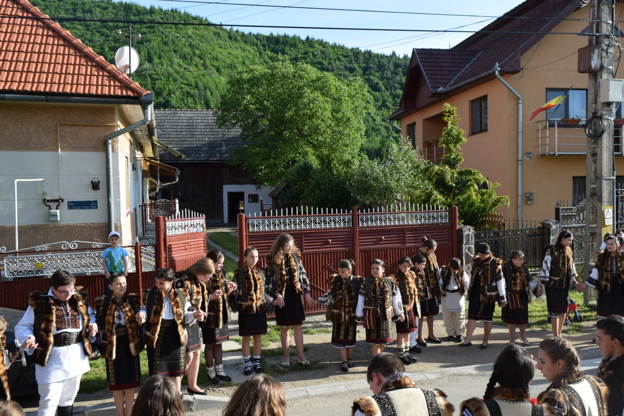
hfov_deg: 53.8
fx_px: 607
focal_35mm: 35
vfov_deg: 37.8
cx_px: 391
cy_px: 225
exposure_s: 1/250
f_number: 8
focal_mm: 18
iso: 200
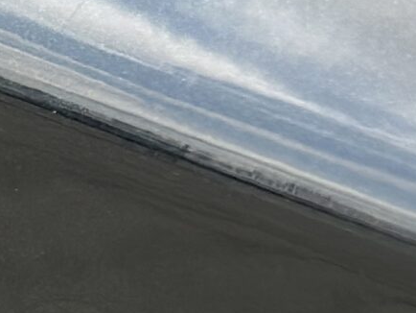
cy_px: 609
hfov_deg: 7.0
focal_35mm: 283
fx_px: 3403
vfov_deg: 5.2
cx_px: 12
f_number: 1.78
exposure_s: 1/980
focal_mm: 6.86
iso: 80
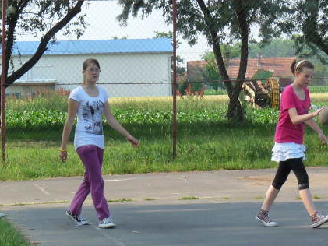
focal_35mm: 225
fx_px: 2133
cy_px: 136
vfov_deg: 6.6
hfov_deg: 8.8
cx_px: 146
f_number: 5
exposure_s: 1/250
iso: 160
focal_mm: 14.9
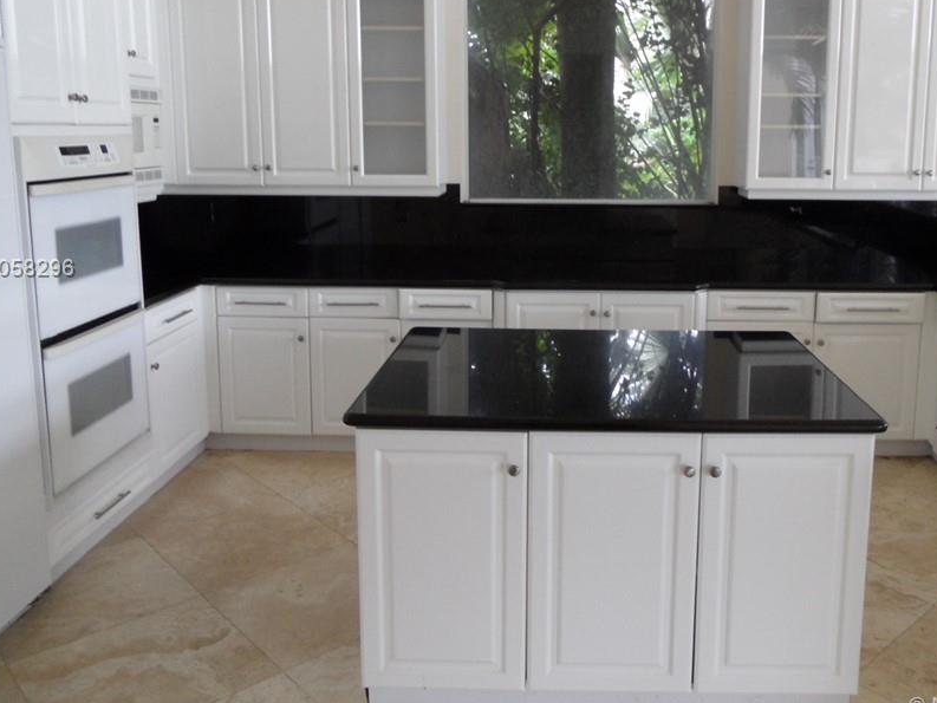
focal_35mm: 31
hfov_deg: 57.9
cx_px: 557
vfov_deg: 45.1
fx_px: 839
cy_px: 269
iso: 200
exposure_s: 1/30
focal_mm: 3.9
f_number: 3.2
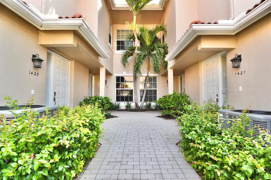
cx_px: 136
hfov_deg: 100.4
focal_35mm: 15
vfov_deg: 77.3
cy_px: 90
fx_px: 113
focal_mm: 10
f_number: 8
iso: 400
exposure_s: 1/80
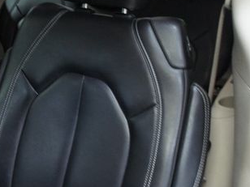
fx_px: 390
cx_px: 20
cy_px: 57
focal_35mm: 54
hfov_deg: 33.5
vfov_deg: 26.8
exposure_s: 1/20
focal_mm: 18
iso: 1600
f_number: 3.5
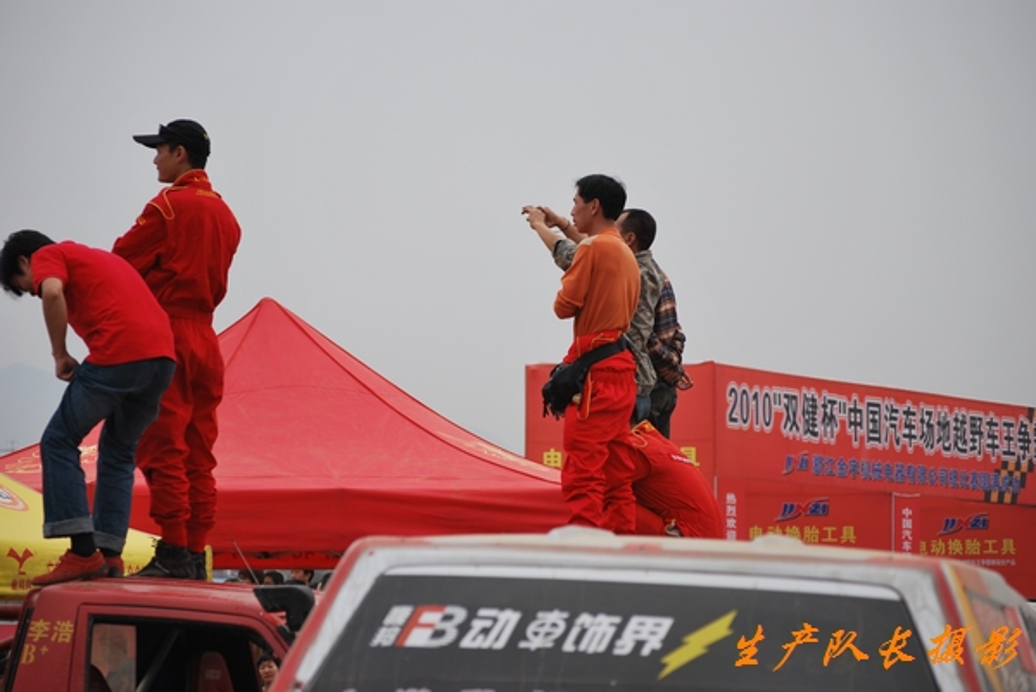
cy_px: 346
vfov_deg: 9.4
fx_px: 4233
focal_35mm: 147
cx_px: 518
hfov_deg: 14.0
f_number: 5.6
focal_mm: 98
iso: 160
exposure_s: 1/500
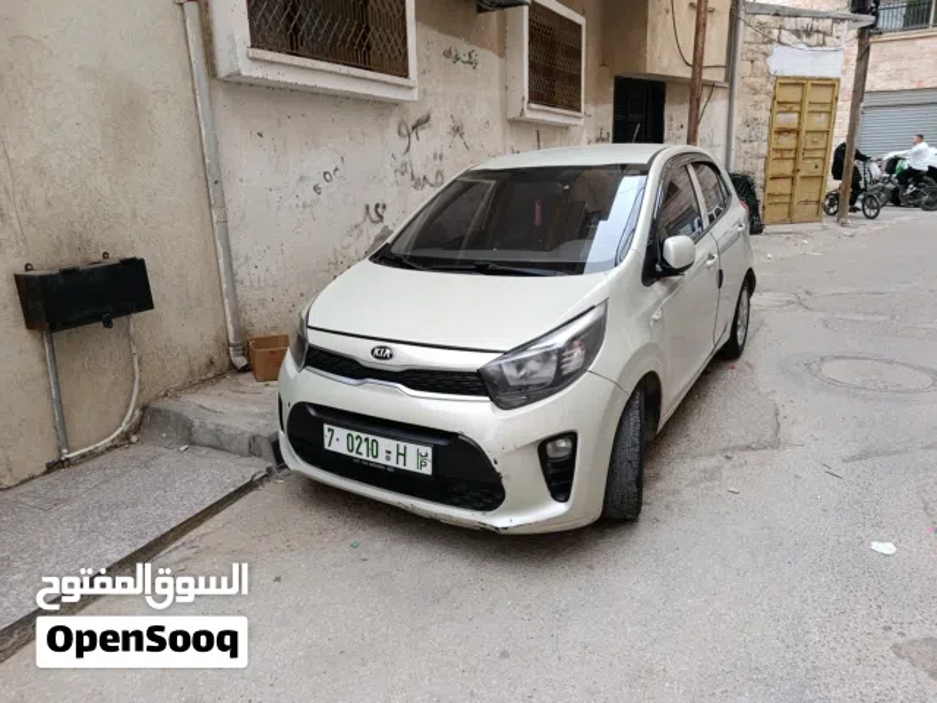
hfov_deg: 73.9
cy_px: 352
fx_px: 623
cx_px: 468
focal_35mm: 23
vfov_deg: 58.9
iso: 224
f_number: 1.65
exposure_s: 1/100
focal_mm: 6.11
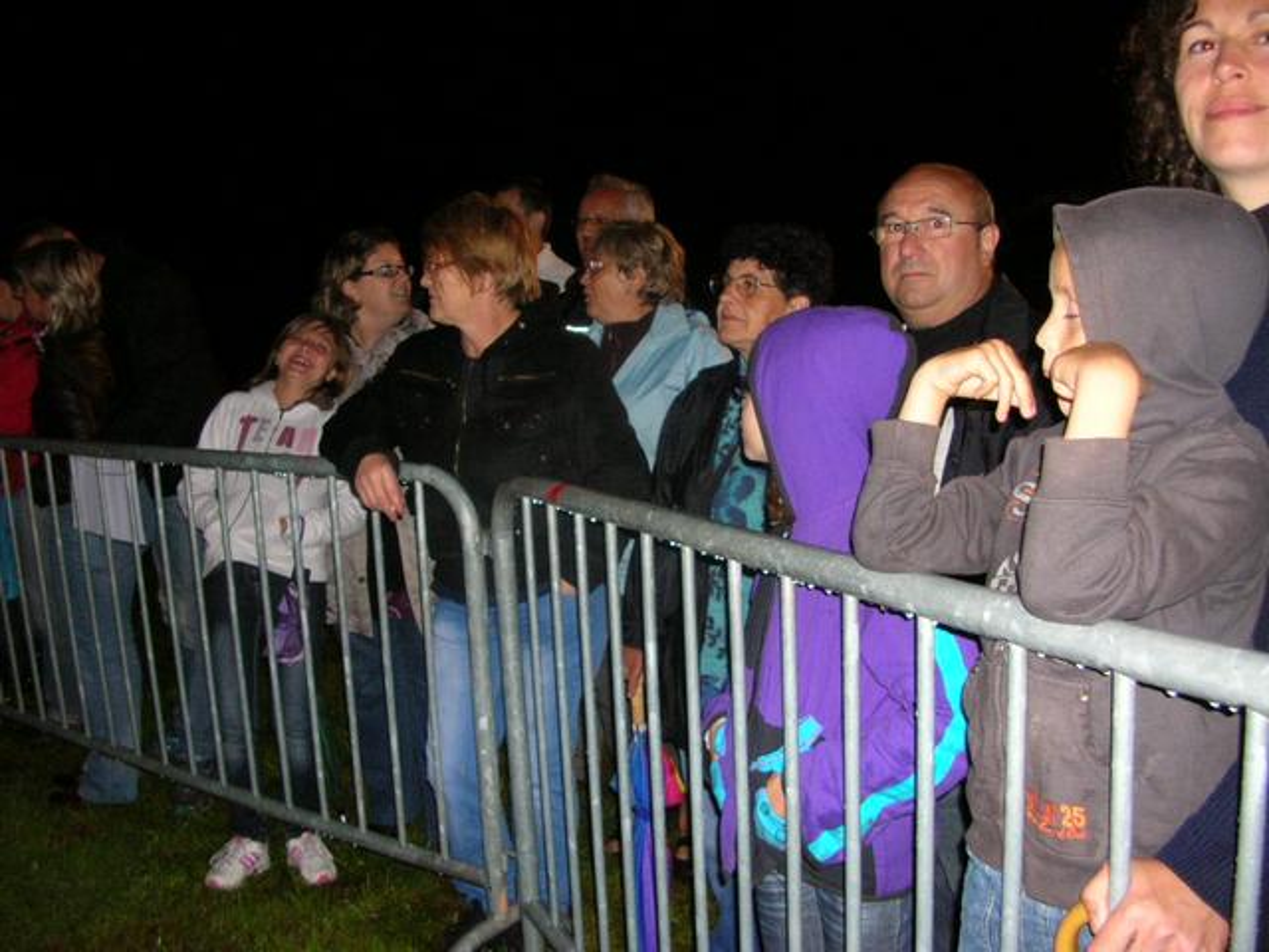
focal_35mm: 35
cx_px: 634
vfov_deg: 40.7
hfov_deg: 52.6
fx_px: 1283
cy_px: 476
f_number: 2.8
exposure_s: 1/60.1
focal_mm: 5.8
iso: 137
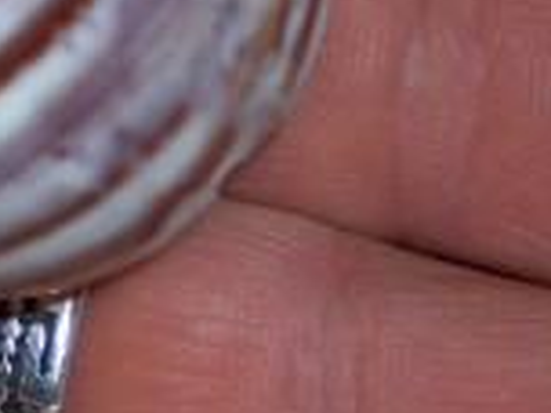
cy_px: 167
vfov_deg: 5.2
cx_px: -167
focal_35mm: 284
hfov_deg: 6.9
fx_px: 4521
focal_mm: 18
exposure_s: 1/125
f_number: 4.8
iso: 80
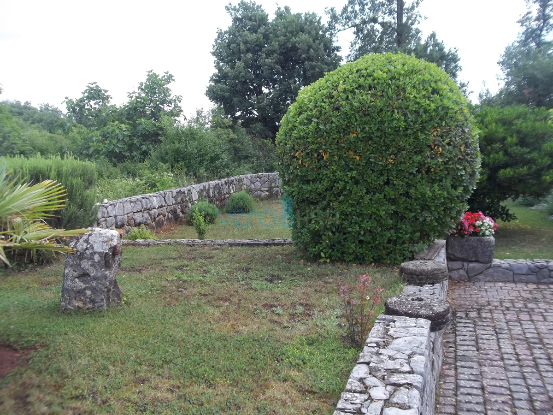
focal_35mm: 32
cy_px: 208
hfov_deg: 56.8
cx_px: 276
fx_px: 511
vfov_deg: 44.2
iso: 64
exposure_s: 1/200
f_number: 2.9
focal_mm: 5.7
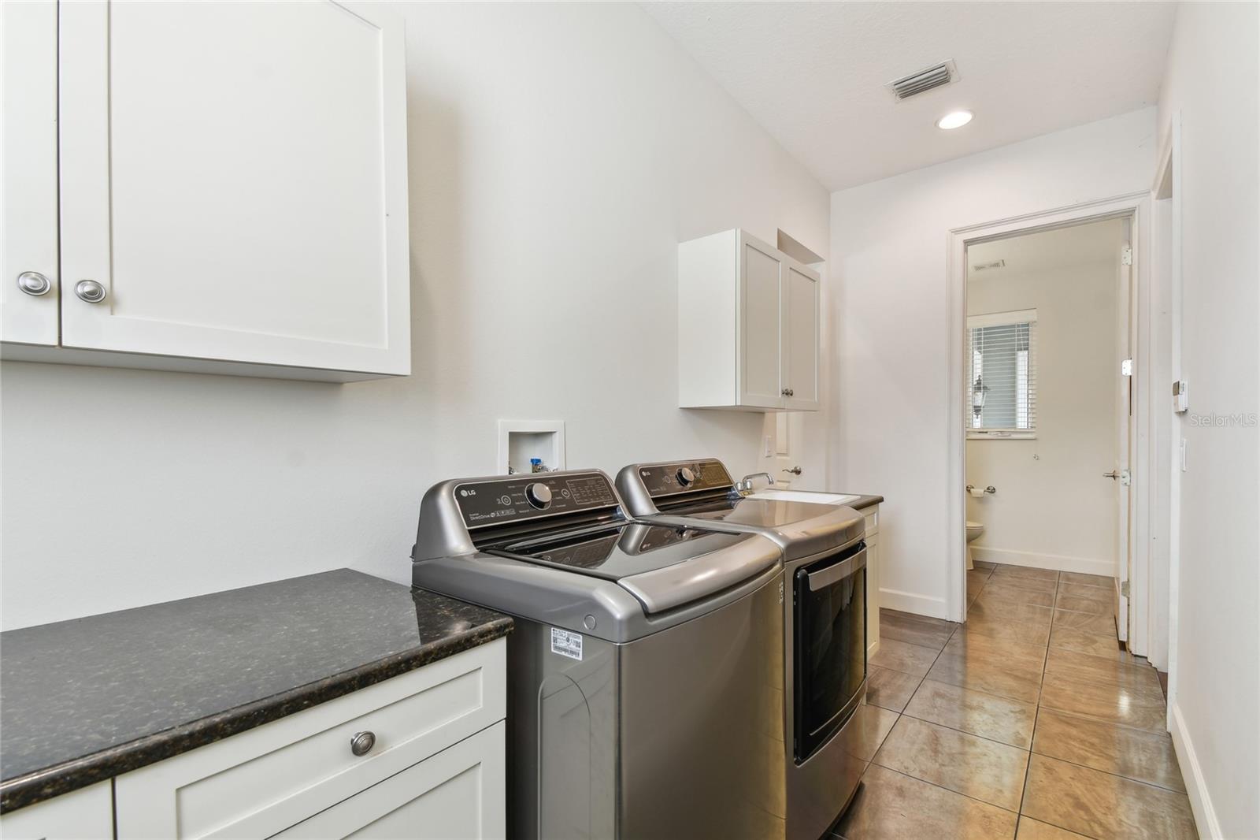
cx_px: 630
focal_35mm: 15
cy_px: 420
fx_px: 525
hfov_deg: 100.4
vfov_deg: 77.3
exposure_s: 1/2.5
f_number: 7.1
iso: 100
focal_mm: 10
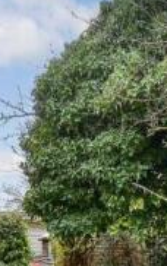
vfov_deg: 34.0
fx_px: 400
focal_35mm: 55
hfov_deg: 22.5
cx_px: 175
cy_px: 258
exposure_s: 1/25
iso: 160
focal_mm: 10
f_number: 8
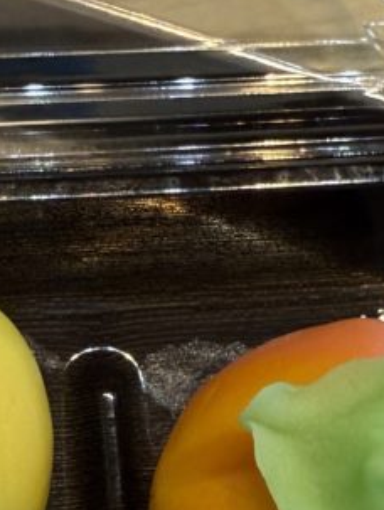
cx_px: 130
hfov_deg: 18.2
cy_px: 443
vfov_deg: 23.6
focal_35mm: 81
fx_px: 1196
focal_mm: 2.22
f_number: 2.2
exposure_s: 1/99
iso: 160
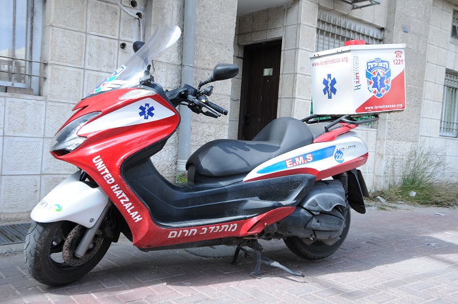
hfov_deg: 53.2
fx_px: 457
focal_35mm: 36
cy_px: 152
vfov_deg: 36.7
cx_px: 229
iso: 250
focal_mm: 24
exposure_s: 1/160
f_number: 6.3
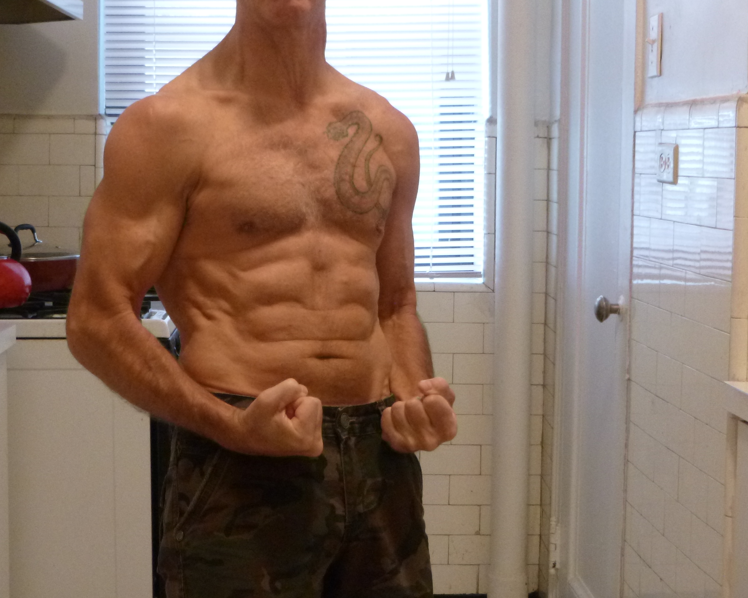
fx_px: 1550
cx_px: 270
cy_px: 270
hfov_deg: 27.0
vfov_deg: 21.9
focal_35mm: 70
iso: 400
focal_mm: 7.9
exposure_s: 1/6
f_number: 4.7
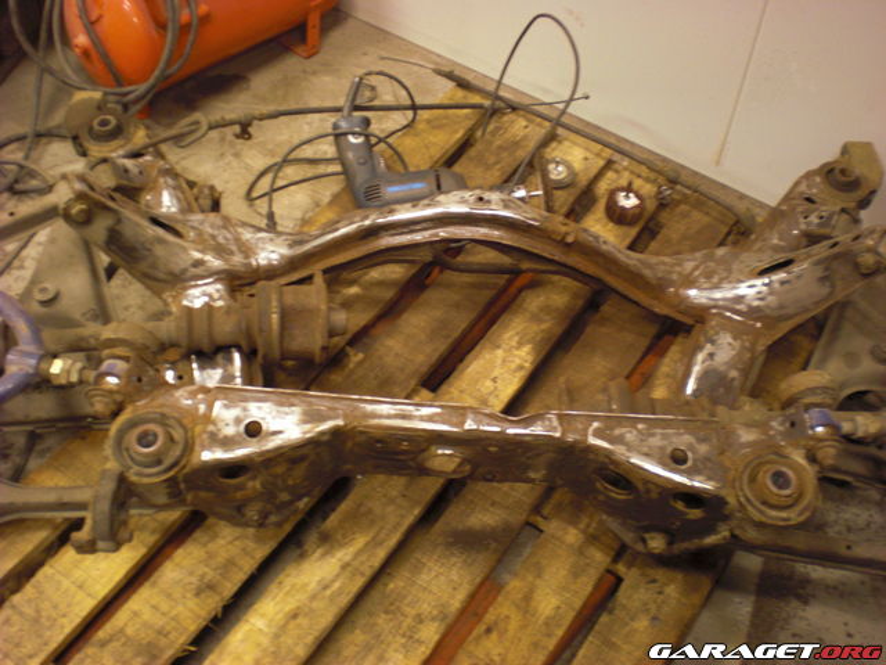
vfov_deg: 37.7
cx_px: 443
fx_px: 973
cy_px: 332
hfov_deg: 49.0
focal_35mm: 38
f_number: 3.1
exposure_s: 1/6
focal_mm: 6.3
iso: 200
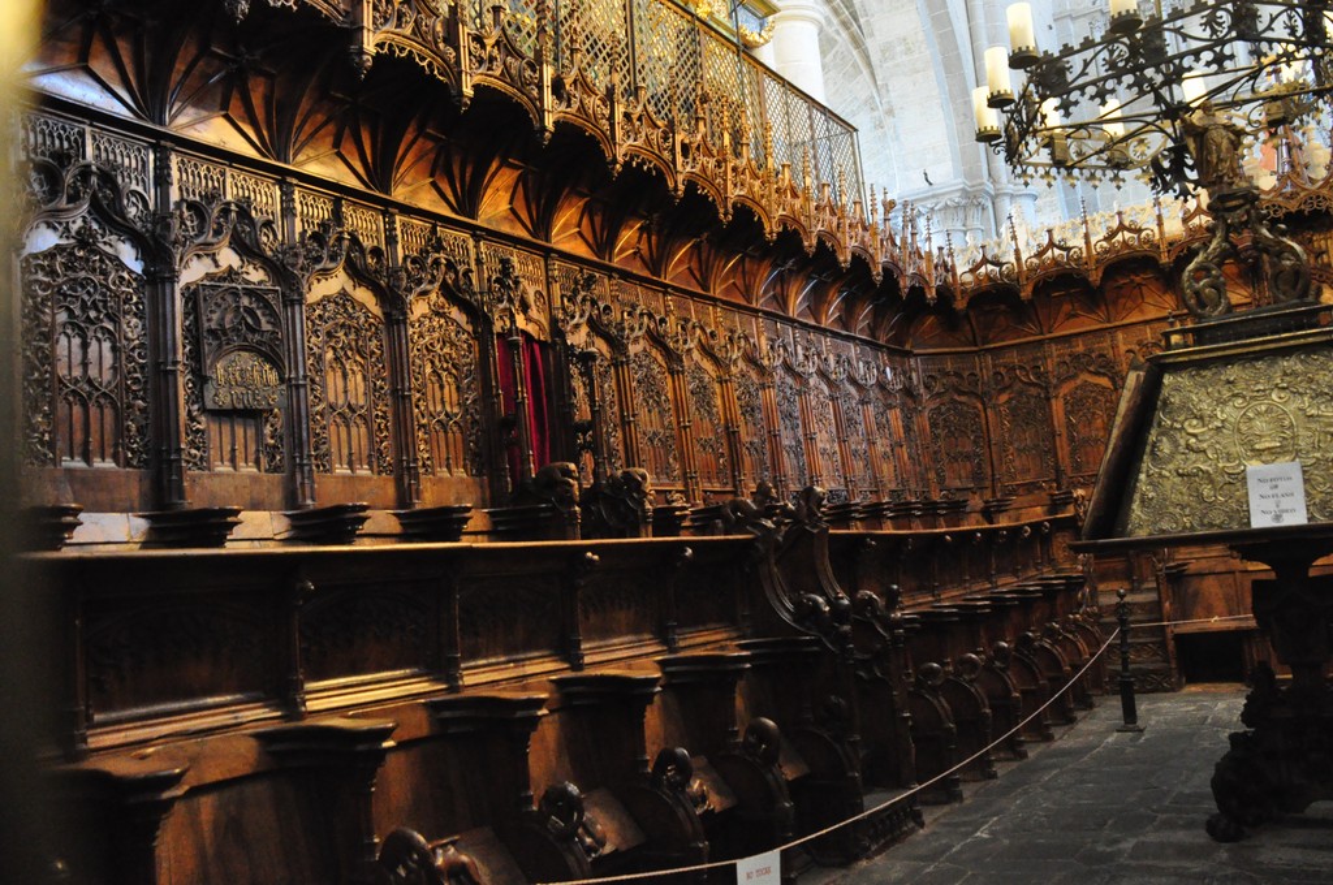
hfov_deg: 59.6
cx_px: 666
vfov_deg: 41.6
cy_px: 442
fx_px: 1165
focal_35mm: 32
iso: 3200
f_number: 3.5
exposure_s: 1/20
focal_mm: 21
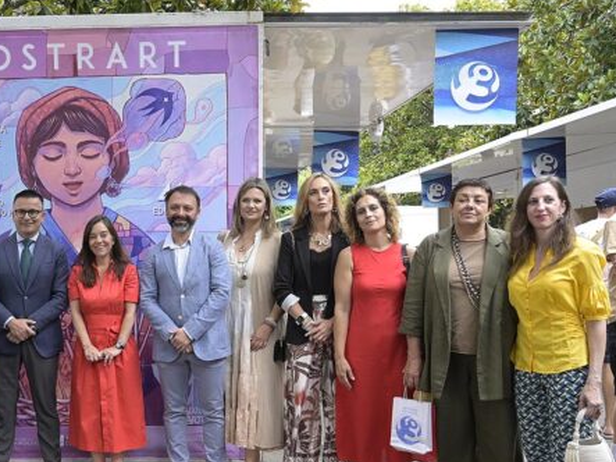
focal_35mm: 40
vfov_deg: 35.6
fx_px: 712
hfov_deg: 44.9
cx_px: 139
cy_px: 310
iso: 4000
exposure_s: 1/1250
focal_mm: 24
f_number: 6.3
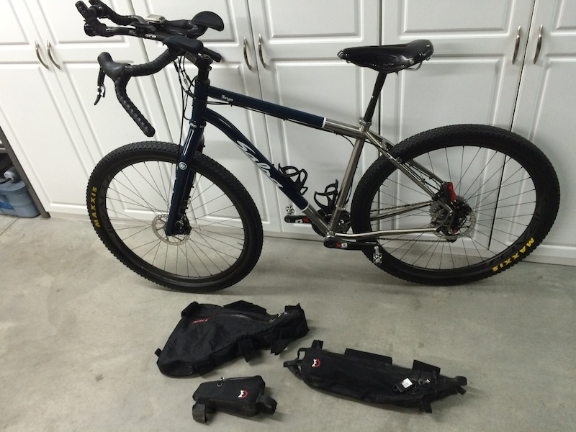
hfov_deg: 61.7
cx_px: 288
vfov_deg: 48.2
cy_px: 216
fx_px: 483
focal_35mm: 29
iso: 125
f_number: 2.2
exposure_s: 1/30
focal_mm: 4.15
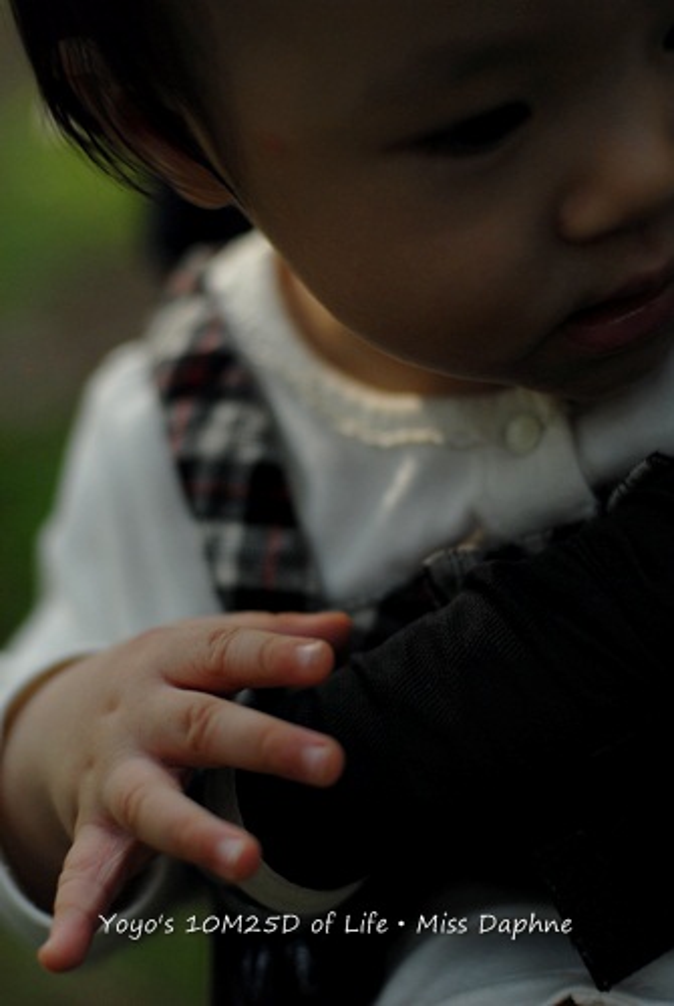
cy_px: 503
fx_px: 2099
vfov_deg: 27.0
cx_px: 337
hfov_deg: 18.2
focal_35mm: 75
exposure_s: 1/2000
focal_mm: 50
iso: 200
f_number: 2
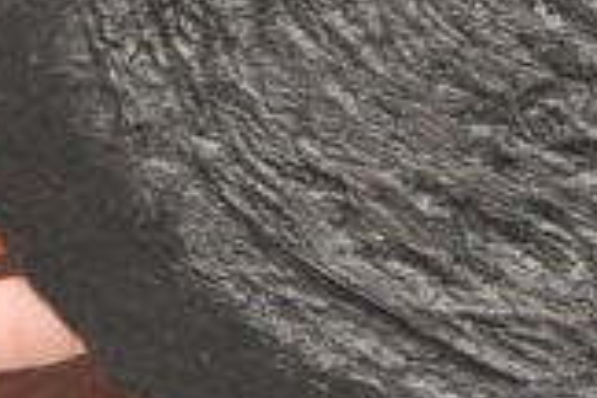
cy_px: -166
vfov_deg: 8.8
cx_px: 737
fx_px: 2520
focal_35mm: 152
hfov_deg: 13.1
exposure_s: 1/160
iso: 100
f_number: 6.3
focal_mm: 24
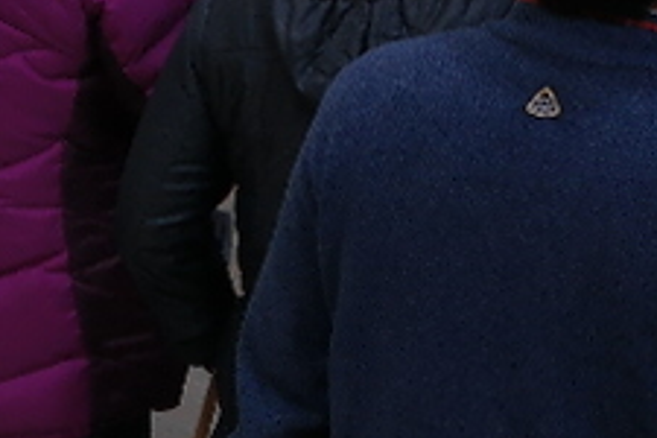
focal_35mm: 276
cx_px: -283
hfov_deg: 7.4
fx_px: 5037
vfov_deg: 4.9
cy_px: -312
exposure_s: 1/50
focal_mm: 24
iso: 400
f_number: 4
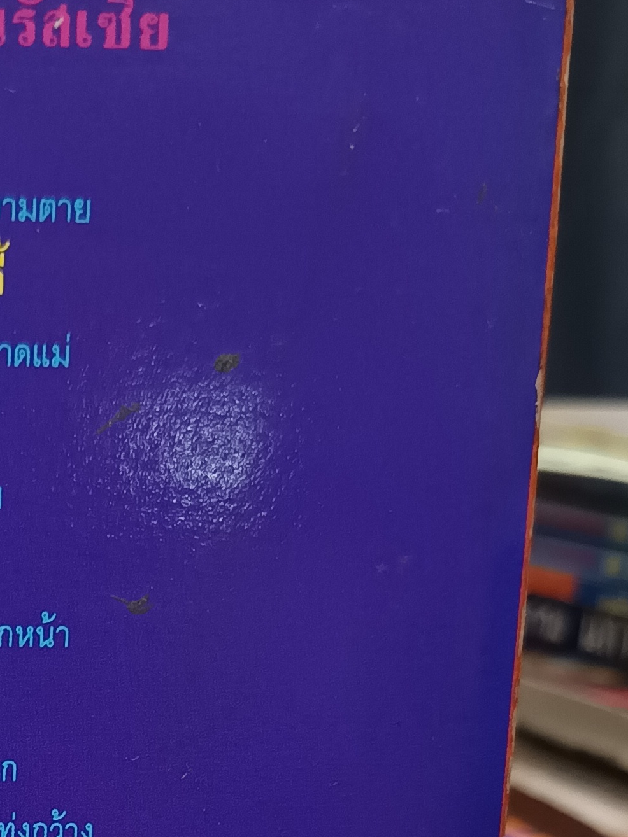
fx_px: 1766
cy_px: 979
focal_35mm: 73
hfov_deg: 18.7
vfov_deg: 24.4
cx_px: -187
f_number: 1.7
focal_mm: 5.31
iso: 1627
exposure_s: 1/25
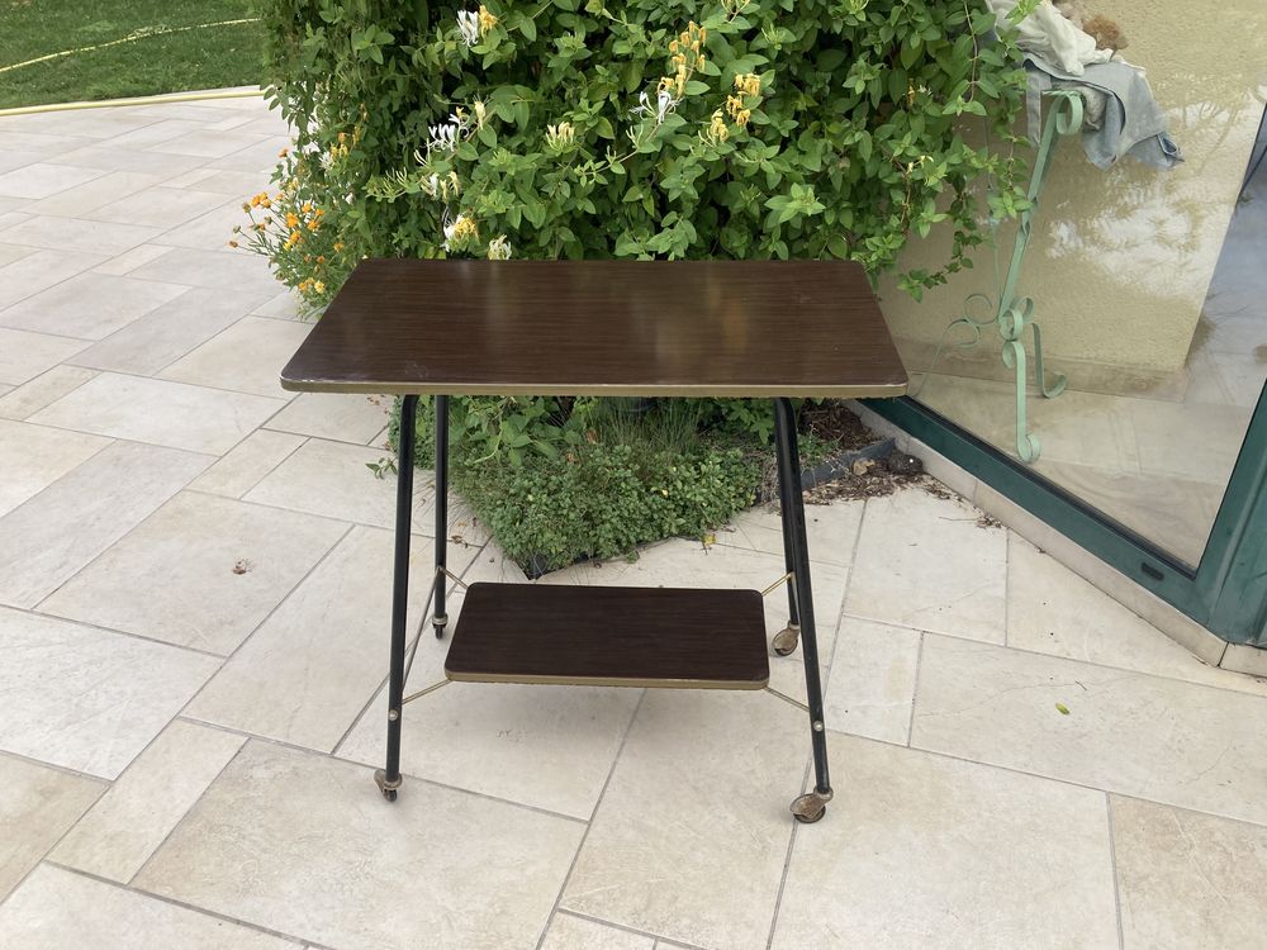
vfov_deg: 49.7
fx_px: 1025
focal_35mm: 28
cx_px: 634
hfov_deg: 63.4
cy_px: 475
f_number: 1.8
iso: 20
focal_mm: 3.99
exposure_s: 1/1043
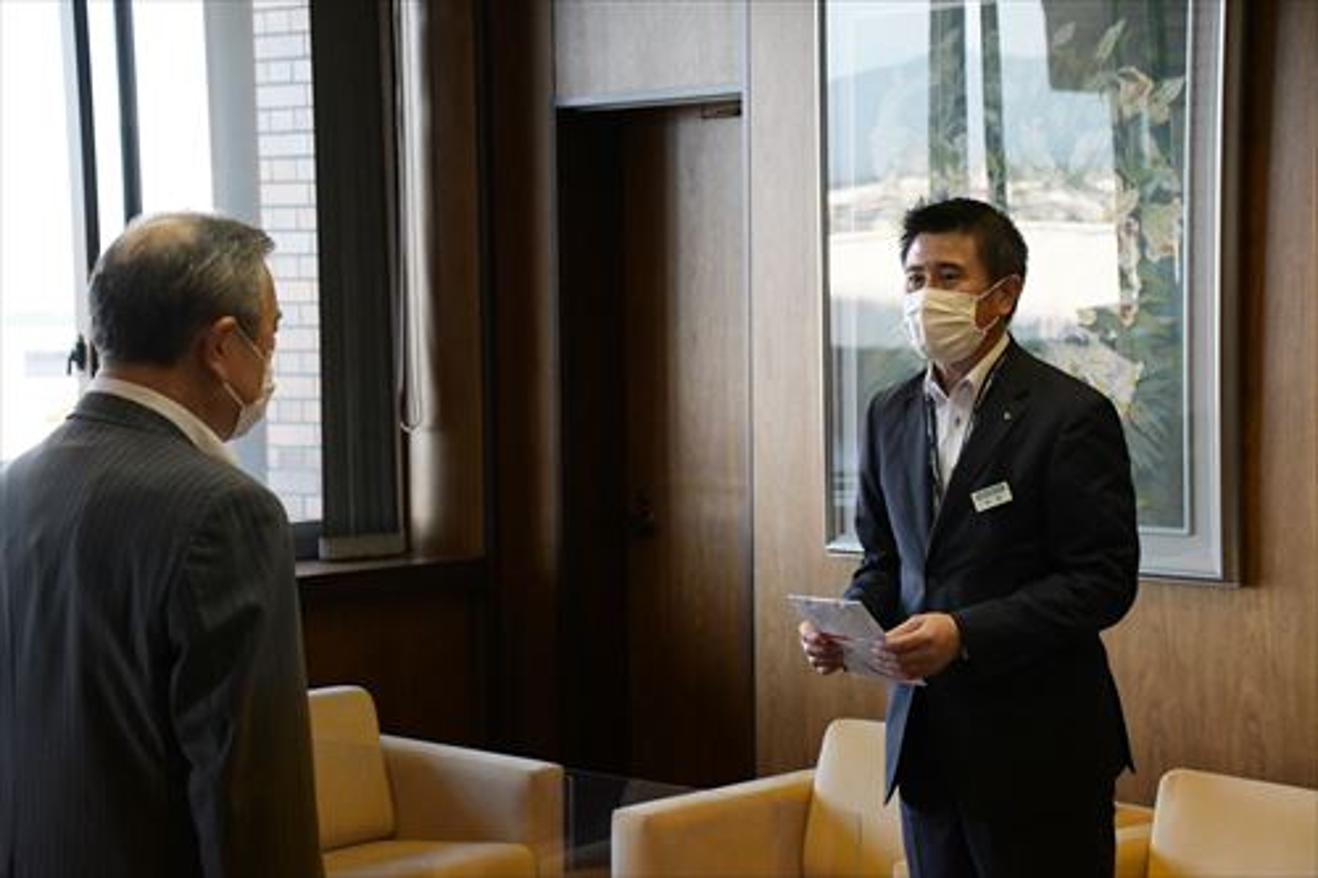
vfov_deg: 18.2
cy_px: 439
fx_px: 2745
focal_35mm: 75
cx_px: 659
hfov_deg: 27.0
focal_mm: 50
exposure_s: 1/1250
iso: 4000
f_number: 5.6
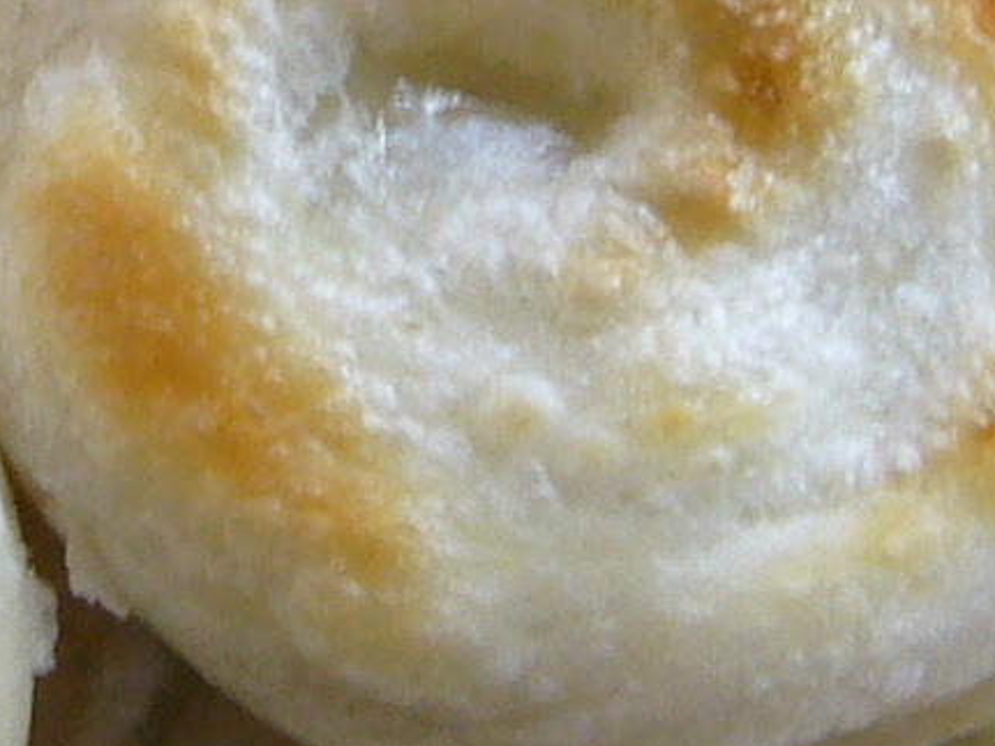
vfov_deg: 7.1
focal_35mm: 208
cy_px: 18
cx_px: 162
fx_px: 5977
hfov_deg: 9.5
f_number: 2.8
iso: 100
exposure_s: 1/20
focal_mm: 5.8
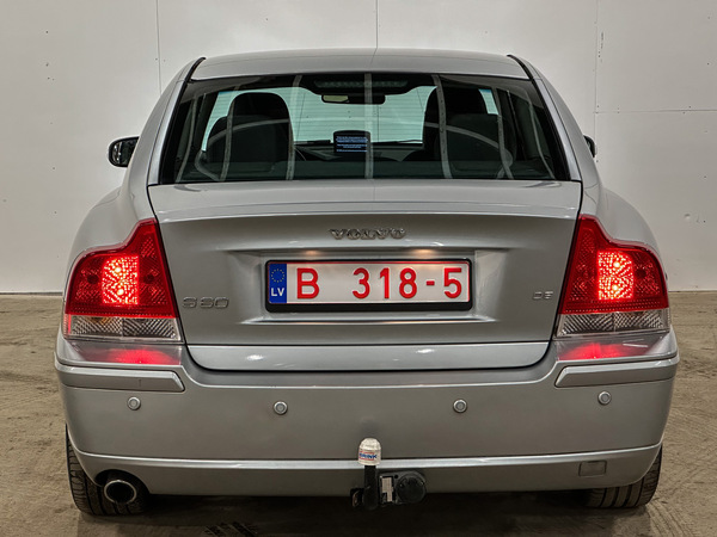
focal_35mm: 77
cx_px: 358
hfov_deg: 25.3
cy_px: 268
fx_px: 1595
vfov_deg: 19.1
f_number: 2.8
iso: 400
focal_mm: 9
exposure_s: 1/50
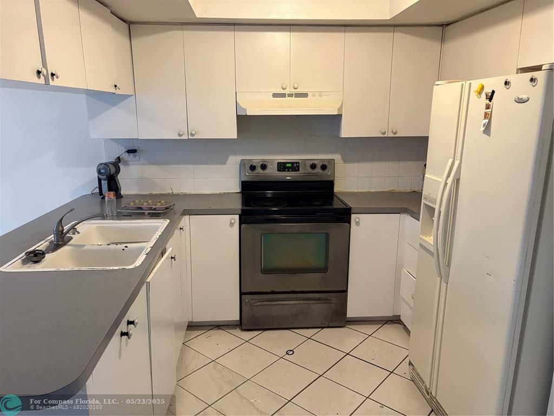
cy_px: 208
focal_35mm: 26
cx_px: 277
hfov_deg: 67.3
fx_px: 416
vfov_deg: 53.1
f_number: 1.6
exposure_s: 1/60
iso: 320
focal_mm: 5.96
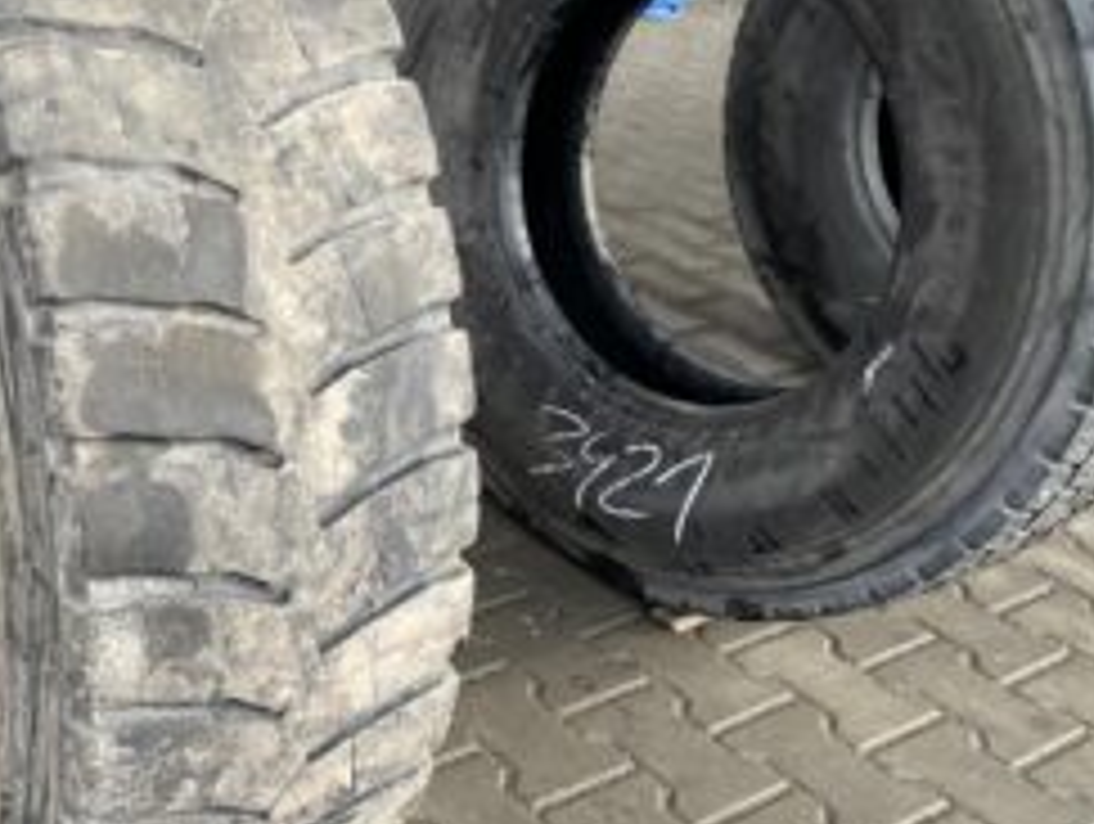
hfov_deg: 39.0
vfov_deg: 31.6
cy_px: 358
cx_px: 162
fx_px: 1456
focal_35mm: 46
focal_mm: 4.25
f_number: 1.8
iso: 100
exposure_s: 1/121
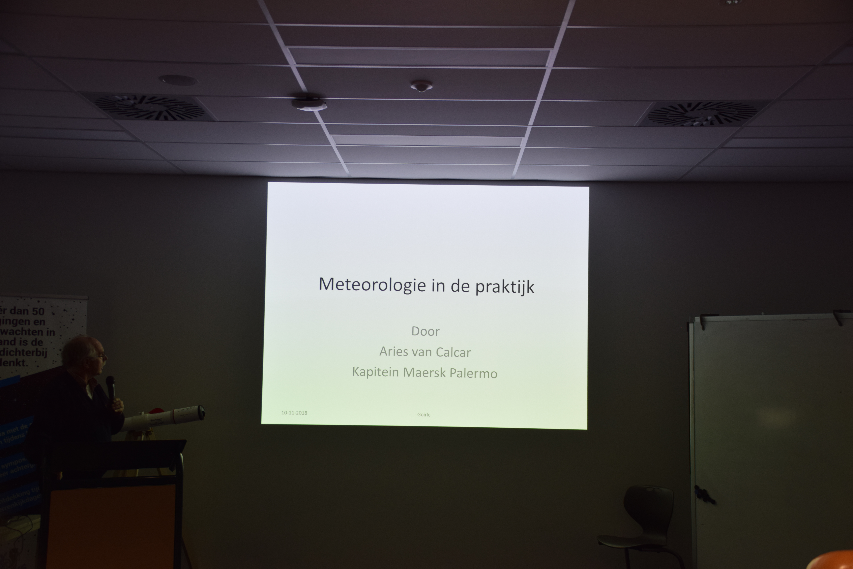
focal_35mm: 46
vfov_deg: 28.9
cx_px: 426
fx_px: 1102
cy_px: 284
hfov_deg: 42.3
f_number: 4.5
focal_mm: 31
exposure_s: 1/80
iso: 400
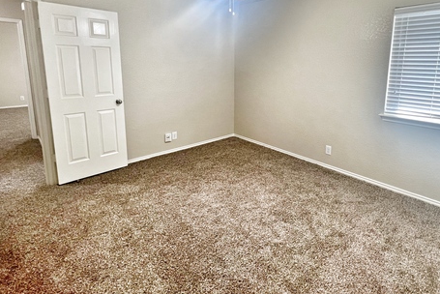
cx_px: 255
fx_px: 232
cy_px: 103
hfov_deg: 86.2
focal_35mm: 19
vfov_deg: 63.3
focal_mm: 1.57
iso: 160
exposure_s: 1/60
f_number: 1.8
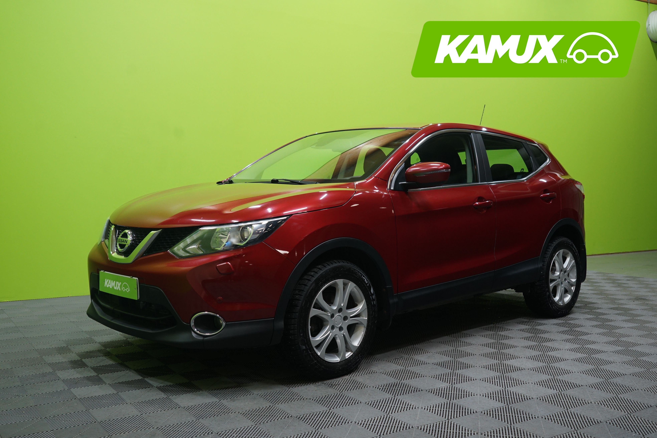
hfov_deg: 53.1
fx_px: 657
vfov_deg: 36.9
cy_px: 219
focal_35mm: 36
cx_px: 328
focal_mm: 36
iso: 800
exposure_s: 1/15
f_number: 5
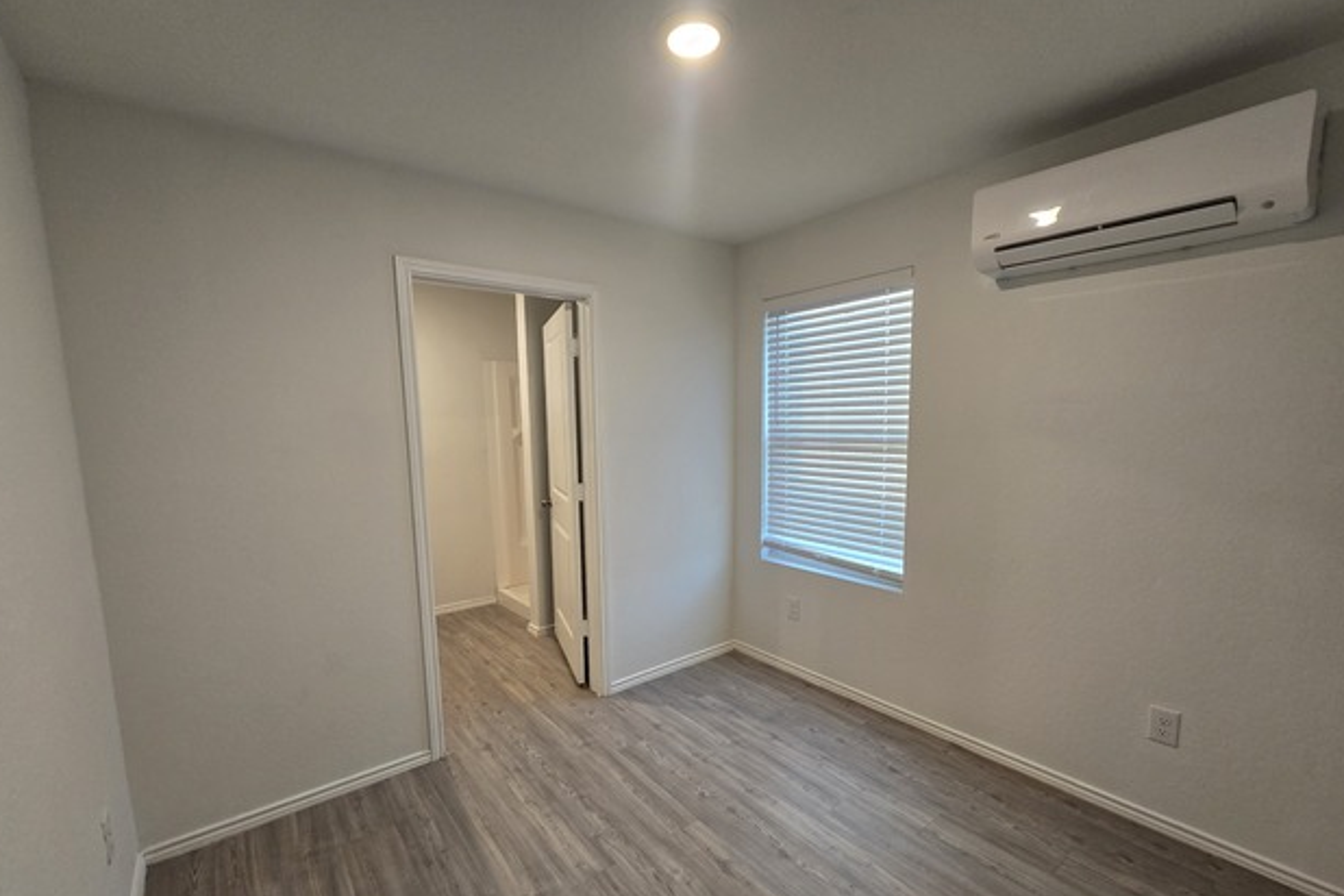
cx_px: 663
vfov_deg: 80.9
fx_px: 523
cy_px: 502
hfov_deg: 104.2
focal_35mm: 14
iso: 200
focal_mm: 2.2
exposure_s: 1/60
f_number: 2.2
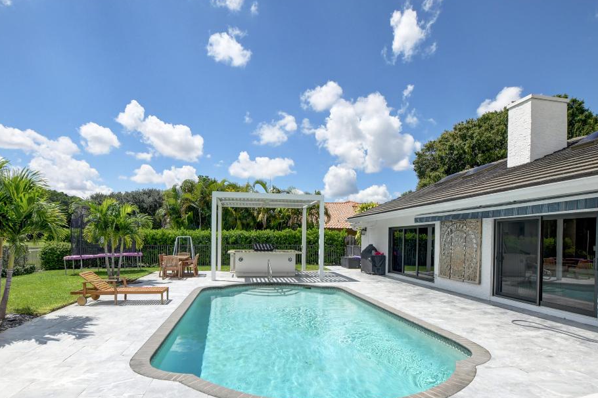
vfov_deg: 63.8
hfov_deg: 86.9
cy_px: 244
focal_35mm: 19
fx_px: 315
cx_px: 299
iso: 1000
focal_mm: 10
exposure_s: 1/8000
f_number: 8
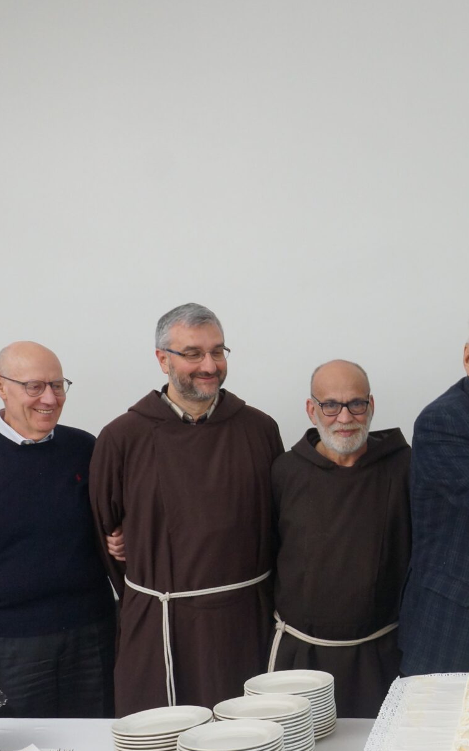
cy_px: 491
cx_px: 476
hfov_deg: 23.7
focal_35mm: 52
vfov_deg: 38.5
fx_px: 1063
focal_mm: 16
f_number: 6.3
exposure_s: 1/20
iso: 500
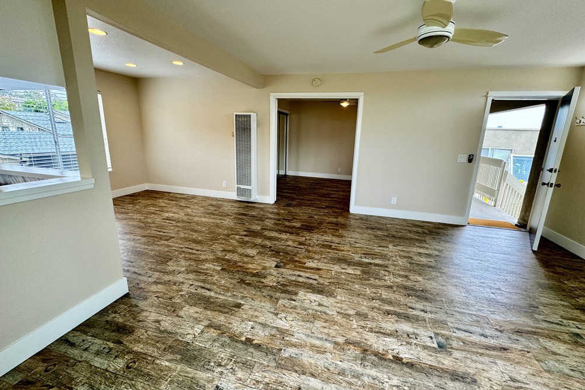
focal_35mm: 15
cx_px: 299
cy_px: 188
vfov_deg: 77.3
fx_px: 244
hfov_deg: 100.4
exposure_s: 1/99
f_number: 2.2
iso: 80
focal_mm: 2.22
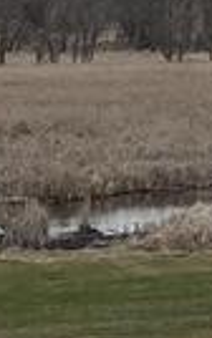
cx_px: 1138
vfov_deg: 7.6
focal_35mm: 264
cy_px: -341
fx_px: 2435
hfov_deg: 4.2
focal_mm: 4.2
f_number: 1.6
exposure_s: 1/1289
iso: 32
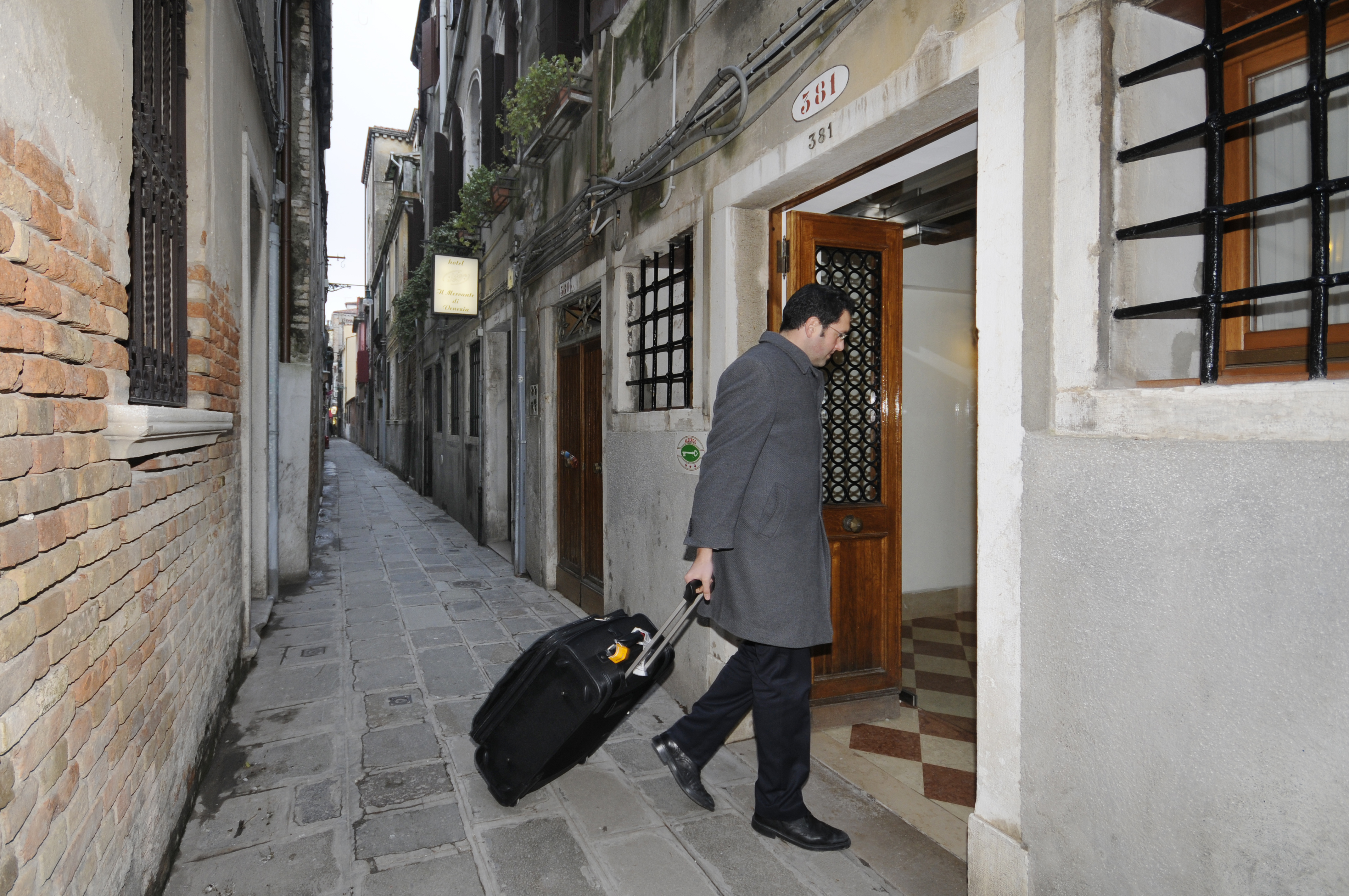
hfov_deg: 100.5
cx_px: 674
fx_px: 561
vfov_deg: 77.2
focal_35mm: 15
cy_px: 448
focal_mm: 10
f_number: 5
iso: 200
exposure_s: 1/60
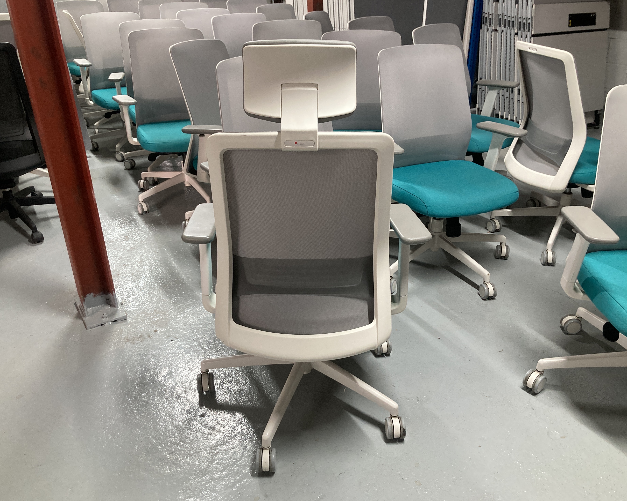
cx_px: 303
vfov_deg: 48.5
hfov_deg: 58.8
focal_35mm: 30
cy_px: 252
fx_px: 557
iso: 160
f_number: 1.8
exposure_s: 1/60
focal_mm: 3.99
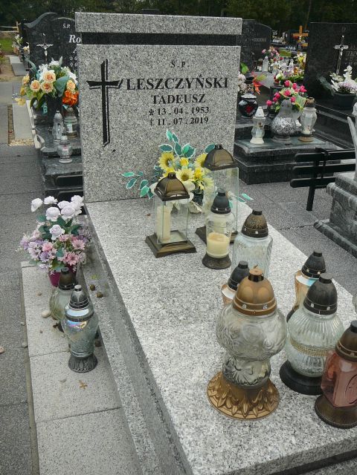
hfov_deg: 40.7
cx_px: 178
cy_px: 238
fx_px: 481
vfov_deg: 52.6
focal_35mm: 35
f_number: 2.8
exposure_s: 1/60
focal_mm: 5.2
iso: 80
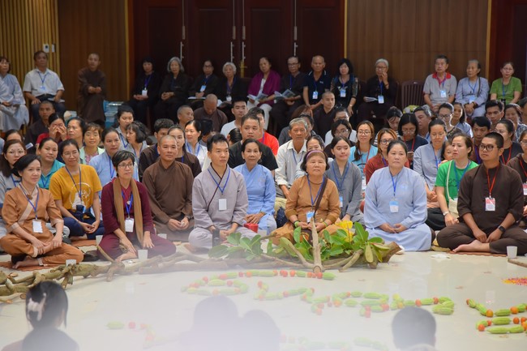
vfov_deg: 12.2
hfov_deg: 18.3
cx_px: 264
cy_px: 176
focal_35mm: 112
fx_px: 1639
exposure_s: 1/125
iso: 1250
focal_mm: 112
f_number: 4.5
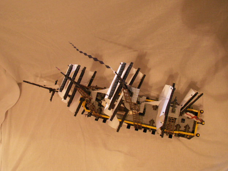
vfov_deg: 39.7
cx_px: 117
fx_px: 237
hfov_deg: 51.3
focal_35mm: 36
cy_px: 83
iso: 160
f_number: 2.8
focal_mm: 5.86
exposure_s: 1/10
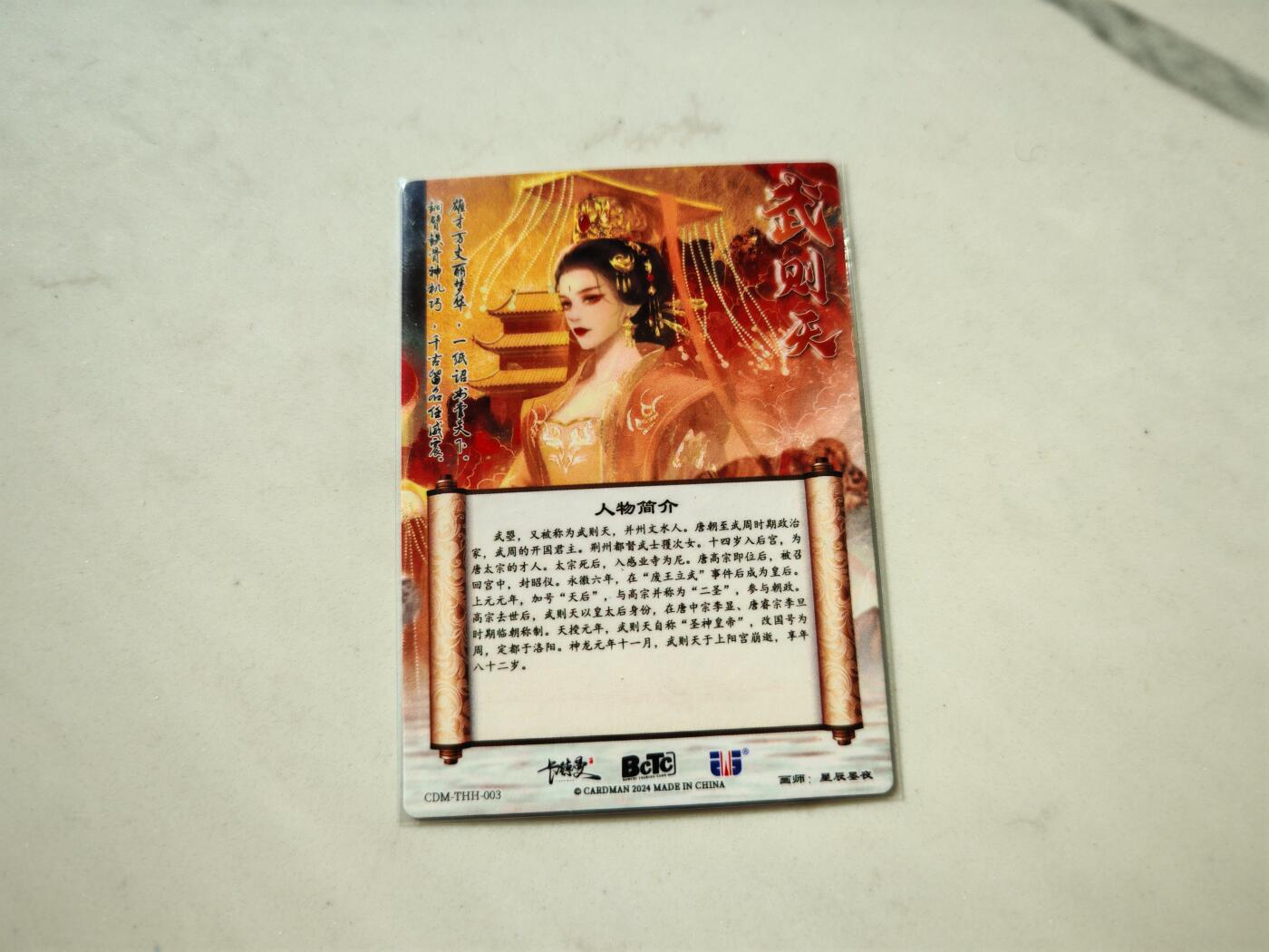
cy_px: 476
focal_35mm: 27
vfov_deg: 51.4
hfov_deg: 65.3
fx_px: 990
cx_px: 634
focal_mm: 6.67
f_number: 1.9
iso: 50
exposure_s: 1/1400
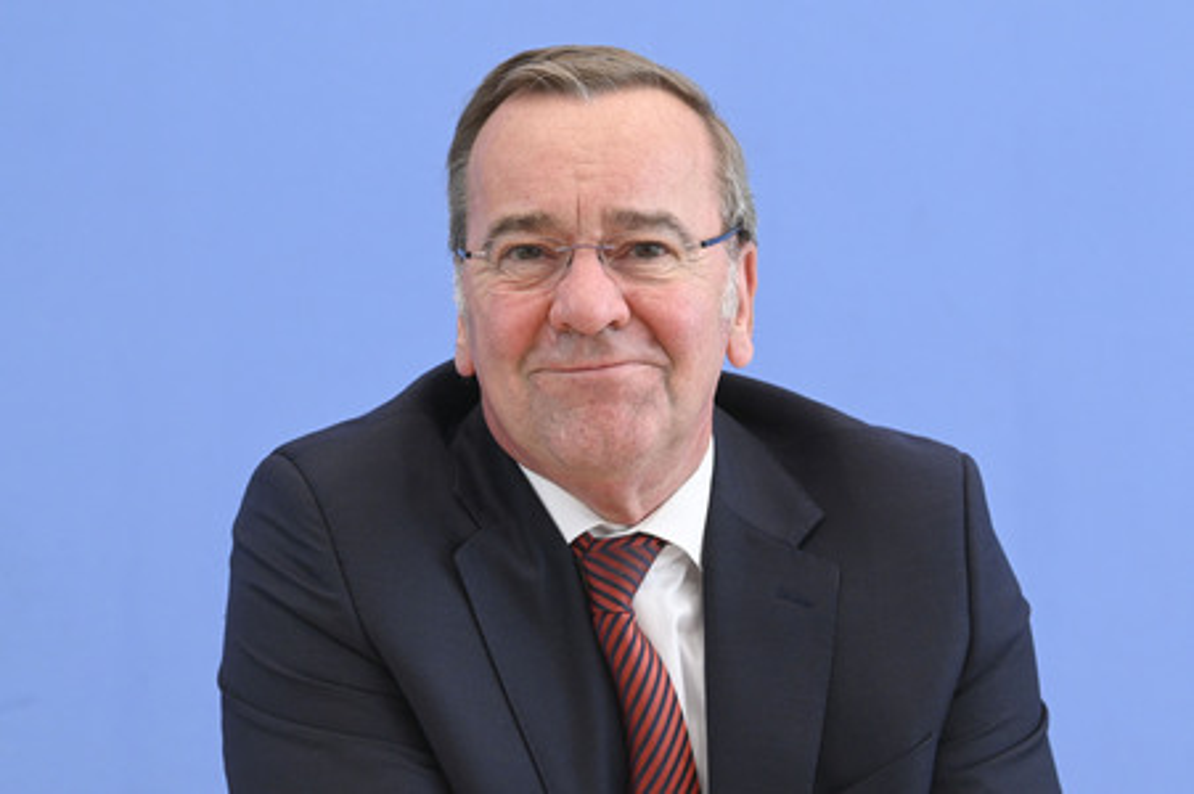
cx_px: 597
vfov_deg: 12.4
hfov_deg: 18.6
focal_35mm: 110
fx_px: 3646
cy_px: 397
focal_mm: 110
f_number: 7.1
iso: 4000
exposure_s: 1/500
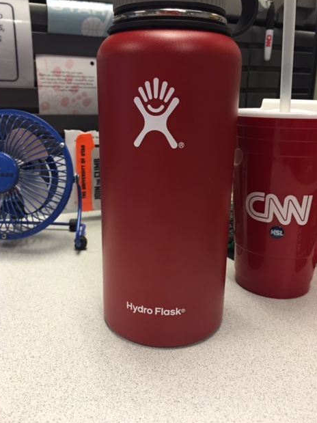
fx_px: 366
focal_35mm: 30
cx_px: 154
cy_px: 210
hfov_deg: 46.8
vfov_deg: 60.0
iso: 80
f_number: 2.2
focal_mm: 4.15
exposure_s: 1/15
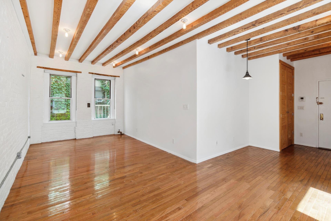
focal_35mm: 15
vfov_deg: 77.3
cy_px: 110
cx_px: 166
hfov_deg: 100.4
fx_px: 138
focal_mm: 10
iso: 100
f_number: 8
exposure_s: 1/10
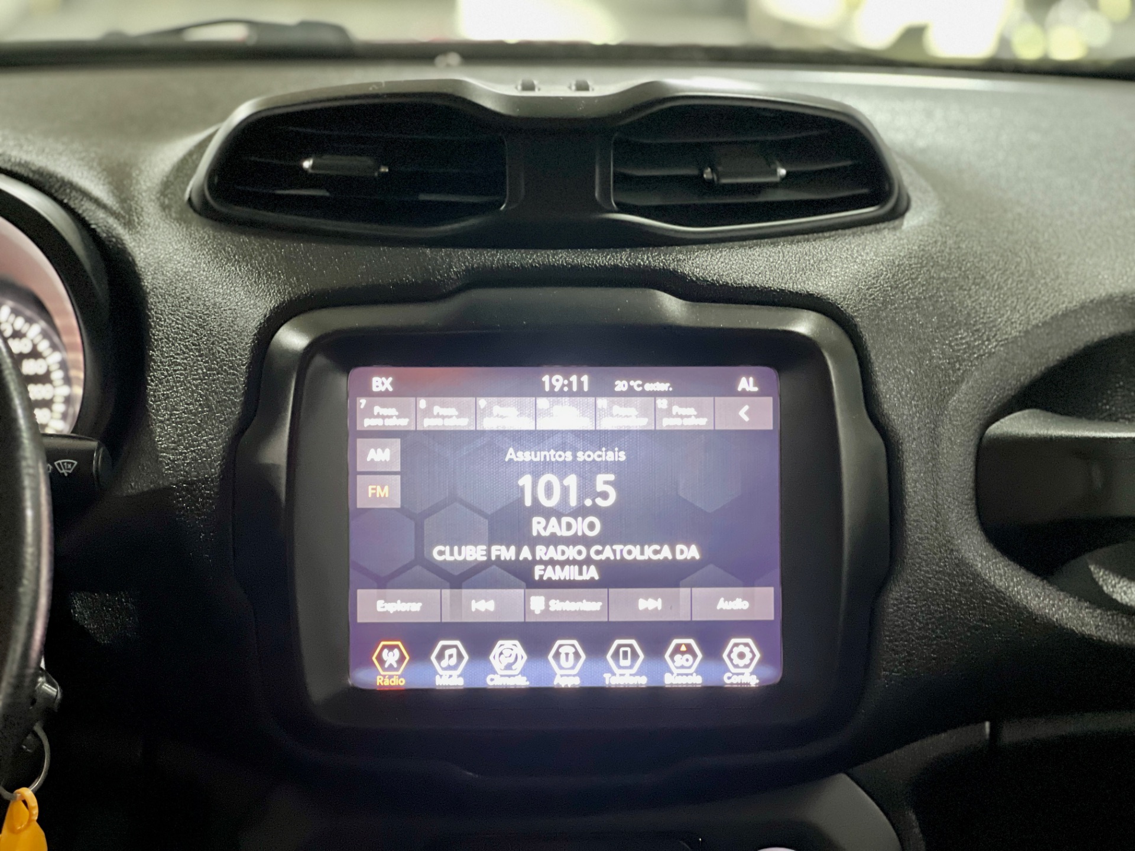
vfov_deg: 19.1
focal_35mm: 77
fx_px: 2525
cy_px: 426
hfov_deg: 25.3
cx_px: 568
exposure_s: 1/15
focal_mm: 9
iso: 400
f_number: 2.8
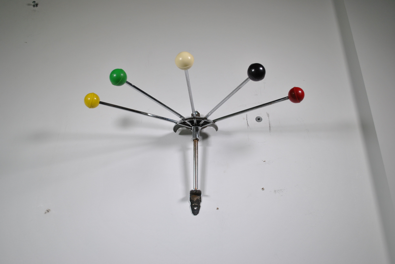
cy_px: 132
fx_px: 428
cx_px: 198
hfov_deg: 49.5
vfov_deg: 34.3
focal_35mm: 39
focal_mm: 26
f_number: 4.2
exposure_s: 1/250
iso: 200
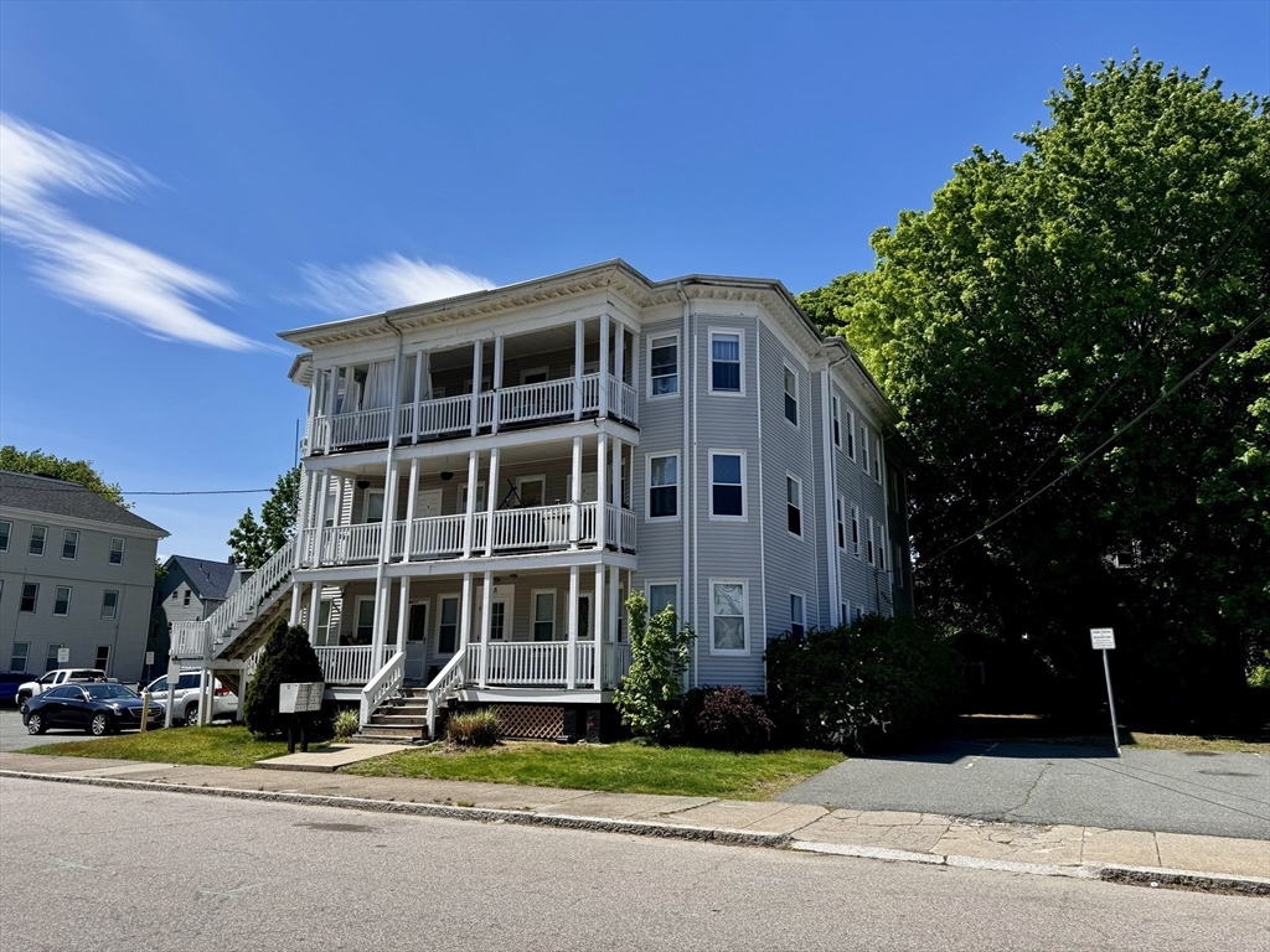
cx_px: 635
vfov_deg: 56.8
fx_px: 881
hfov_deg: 71.6
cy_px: 476
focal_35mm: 24
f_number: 1.78
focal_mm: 6.76
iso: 80
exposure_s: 1/4310
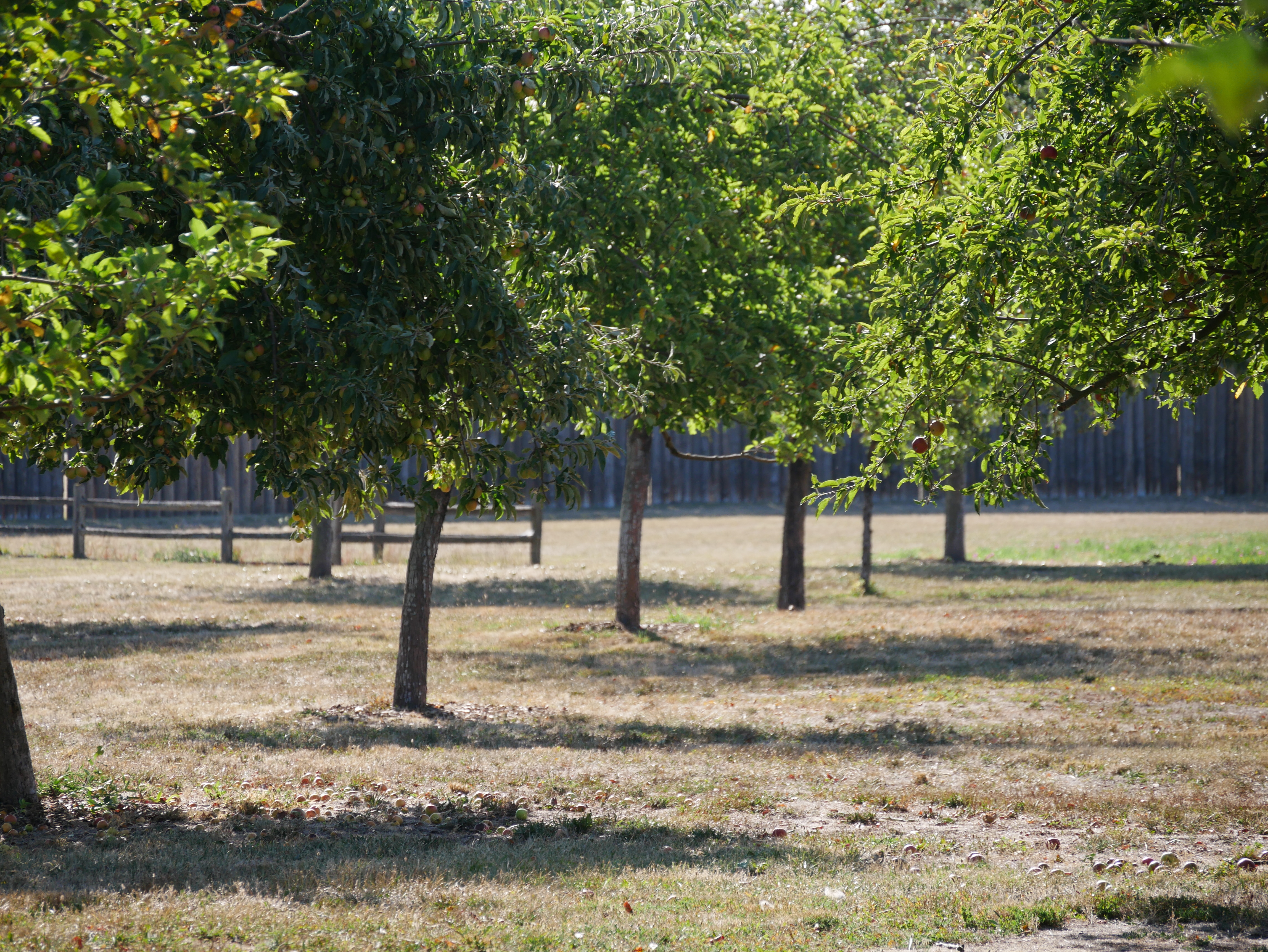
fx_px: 8795
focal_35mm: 240
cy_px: 476
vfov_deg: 6.2
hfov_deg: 8.2
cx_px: 634
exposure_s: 1/320
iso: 200
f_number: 5.5
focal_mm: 120
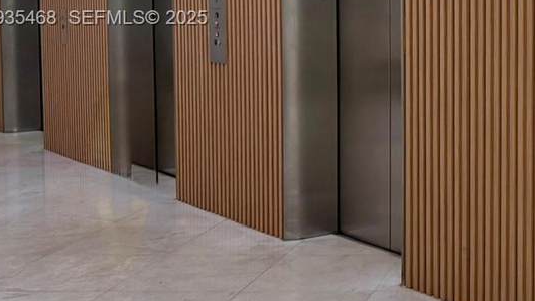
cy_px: 20
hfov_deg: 29.7
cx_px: 601
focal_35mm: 63
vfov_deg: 18.7
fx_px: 894
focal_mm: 6.76
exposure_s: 1/150
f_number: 1.78
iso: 160
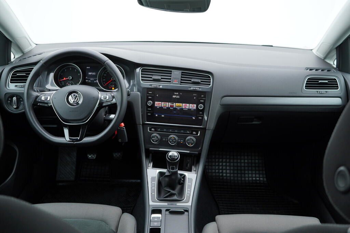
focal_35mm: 36
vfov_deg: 36.9
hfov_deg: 53.1
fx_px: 350
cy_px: 116
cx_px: 175
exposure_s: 1/40
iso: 125
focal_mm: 24
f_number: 2.8
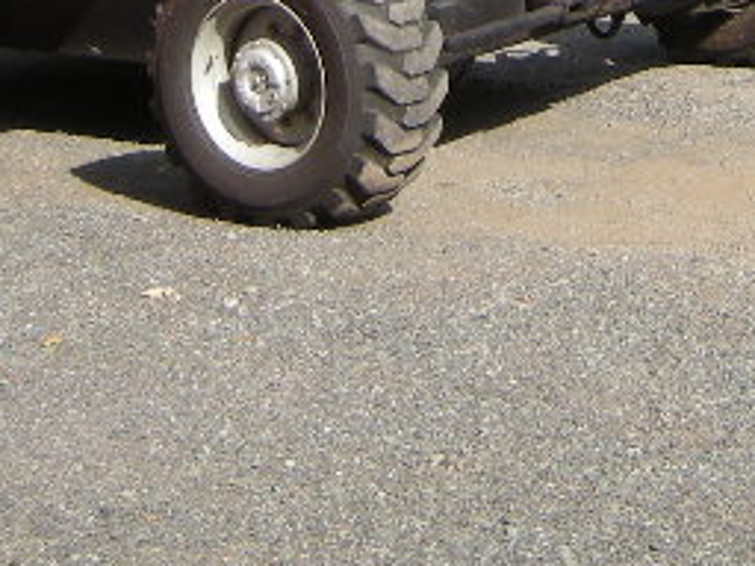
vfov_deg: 12.1
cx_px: 554
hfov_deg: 17.5
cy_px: -483
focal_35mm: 112
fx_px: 2443
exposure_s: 1/167
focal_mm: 4.7
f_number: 5.6
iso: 64
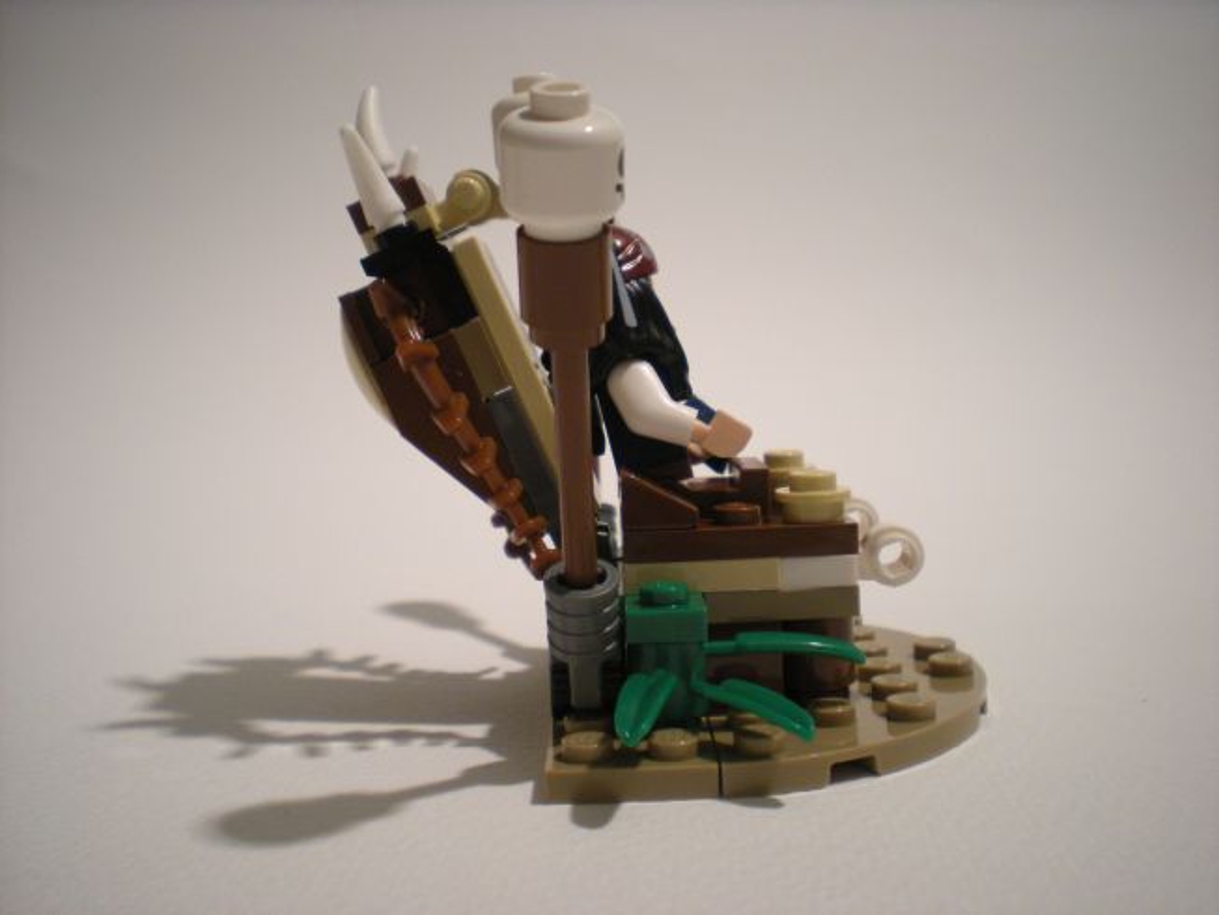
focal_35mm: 38
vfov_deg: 37.7
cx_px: 610
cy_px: 458
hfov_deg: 49.0
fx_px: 1338
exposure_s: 1/54.4
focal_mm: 6.3
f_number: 3.1
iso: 200
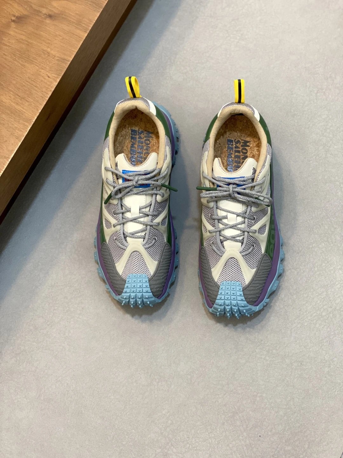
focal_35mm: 52
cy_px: 229
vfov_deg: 36.8
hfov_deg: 28.0
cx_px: 172
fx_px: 687
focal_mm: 6
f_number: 2
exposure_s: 1/100
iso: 160
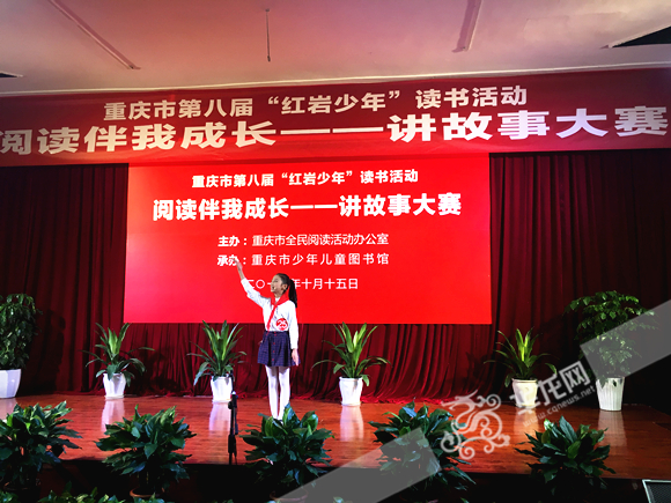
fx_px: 562
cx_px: 336
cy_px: 252
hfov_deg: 61.7
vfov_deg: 48.2
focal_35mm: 29
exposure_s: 1/33
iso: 40
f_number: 2.2
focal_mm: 4.15
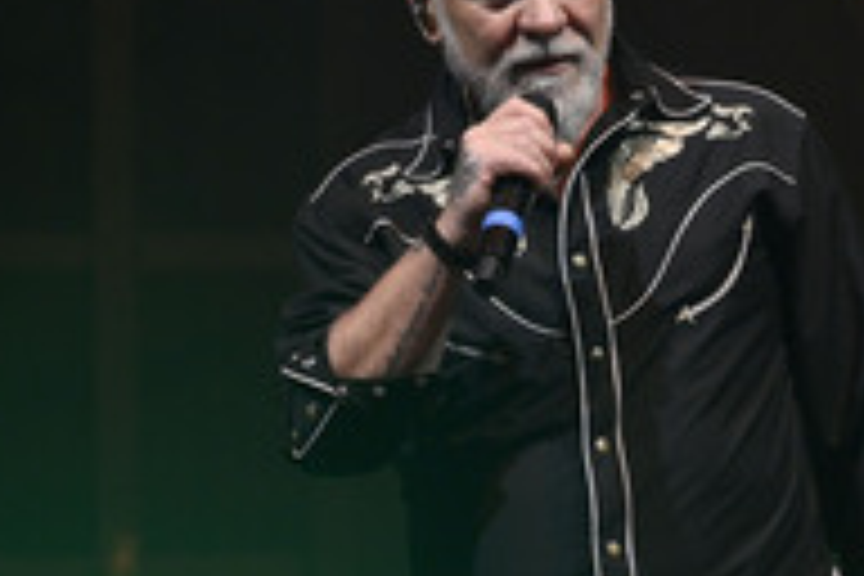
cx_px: 551
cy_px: 356
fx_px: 28222
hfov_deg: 1.8
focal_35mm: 1176
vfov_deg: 1.2
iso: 2500
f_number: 6.3
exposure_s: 1/320
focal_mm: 500
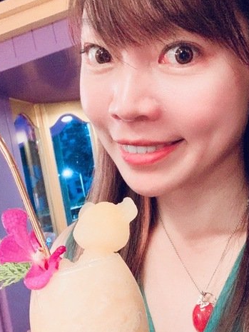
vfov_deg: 34.8
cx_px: 149
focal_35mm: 55
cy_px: 199
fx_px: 527
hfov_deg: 26.5
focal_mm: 2.87
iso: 500
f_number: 2.2
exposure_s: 1/30
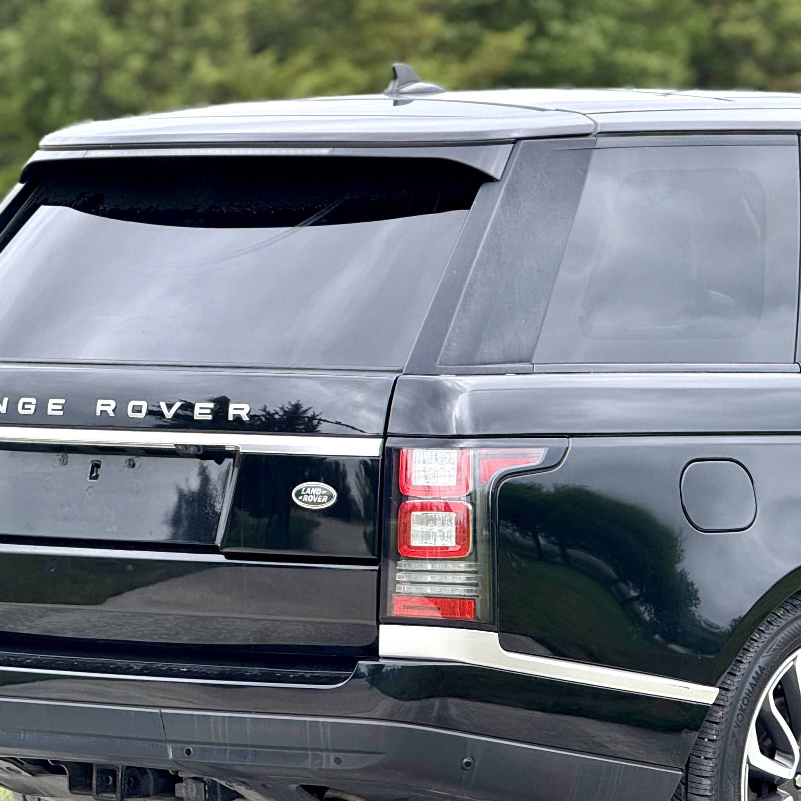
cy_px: 517
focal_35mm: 208
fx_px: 5445
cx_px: 445
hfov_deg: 8.4
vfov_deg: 8.4
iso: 64
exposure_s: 1/196
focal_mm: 15.66
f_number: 2.8
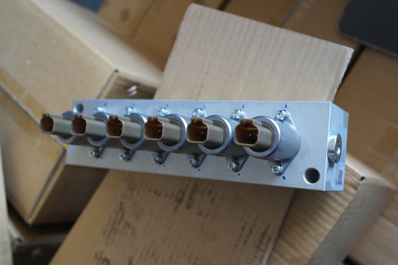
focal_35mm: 43
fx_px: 475
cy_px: 132
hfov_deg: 45.4
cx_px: 199
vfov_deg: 31.2
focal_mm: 28
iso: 400
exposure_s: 1/30
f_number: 4
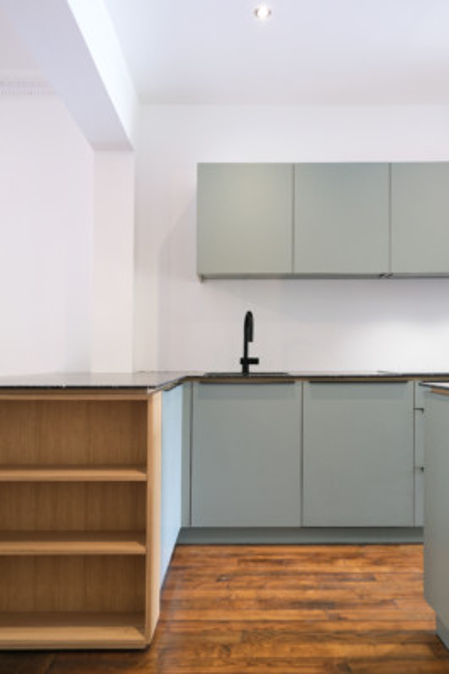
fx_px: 524
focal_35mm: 28
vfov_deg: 65.5
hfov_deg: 46.4
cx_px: 224
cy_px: 337
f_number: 2.8
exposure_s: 1/60
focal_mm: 18.8
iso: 1000
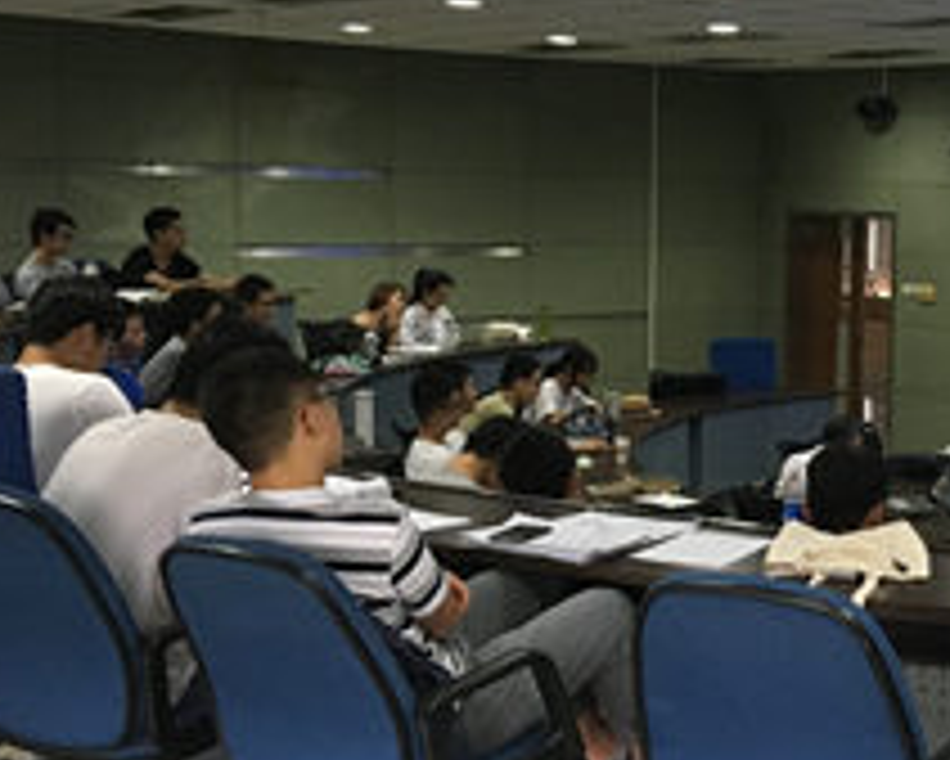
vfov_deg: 22.8
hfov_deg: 27.0
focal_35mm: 67
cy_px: 353
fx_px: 1885
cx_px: 909
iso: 200
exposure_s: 1/33
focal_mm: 4.15
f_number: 2.2
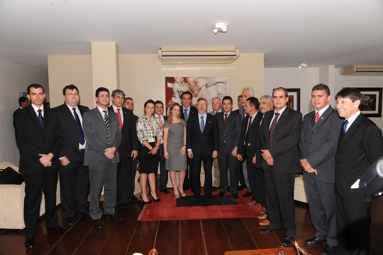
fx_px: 255
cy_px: 128
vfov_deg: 53.1
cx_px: 192
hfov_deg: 73.8
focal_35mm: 24
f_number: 6.3
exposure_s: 1/60
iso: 400
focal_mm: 24
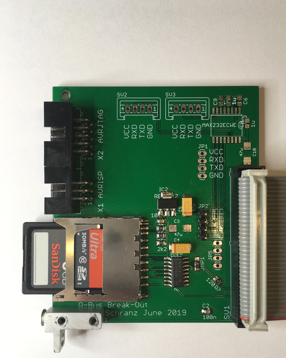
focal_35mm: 33
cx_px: 148
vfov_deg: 54.1
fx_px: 349
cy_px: 197
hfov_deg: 44.5
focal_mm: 4.15
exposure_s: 1/50
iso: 32
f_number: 2.2
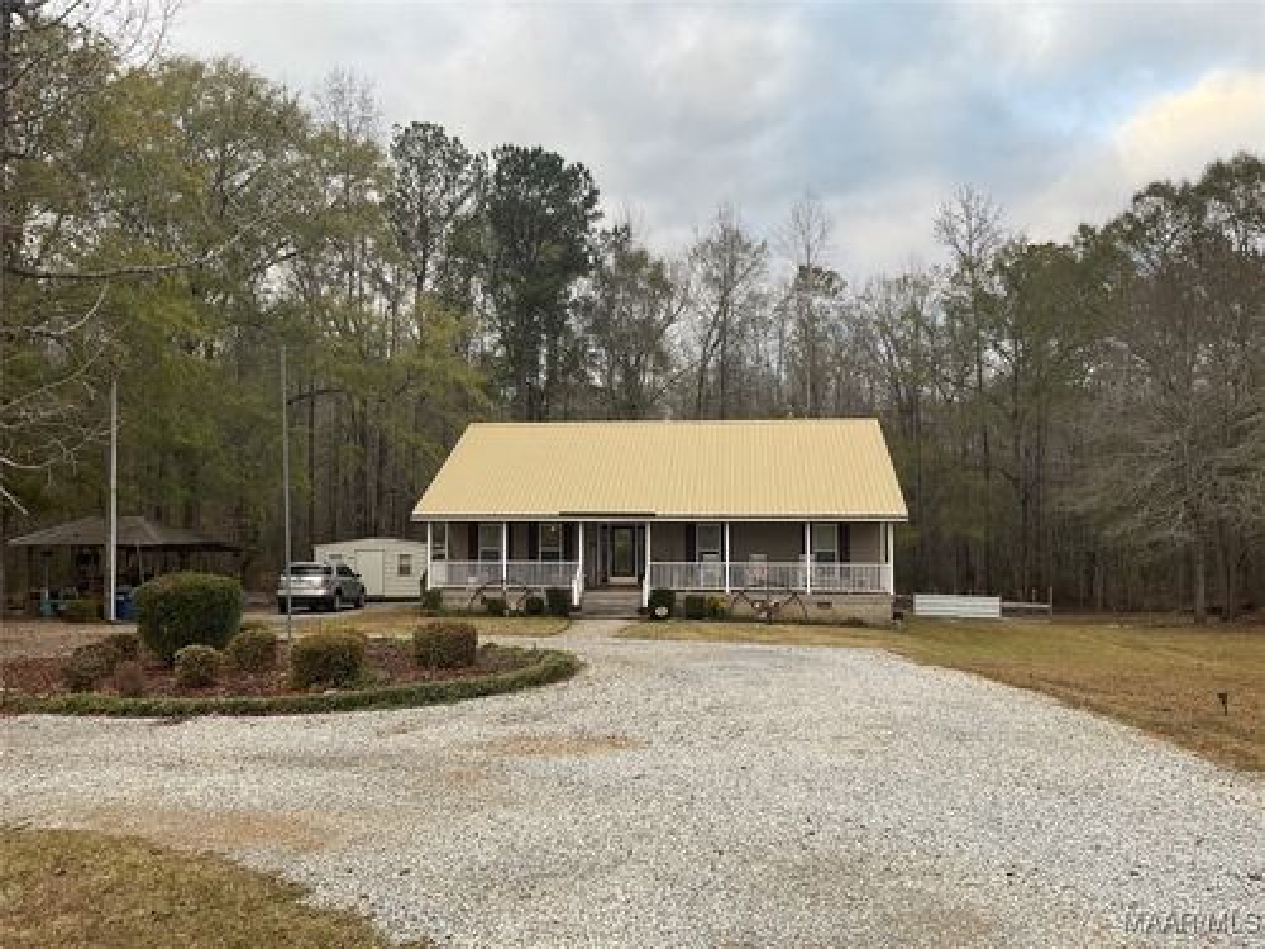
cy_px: 474
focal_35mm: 29
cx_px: 632
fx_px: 1060
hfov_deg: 61.7
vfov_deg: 48.2
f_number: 1.8
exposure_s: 1/122
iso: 16
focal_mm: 3
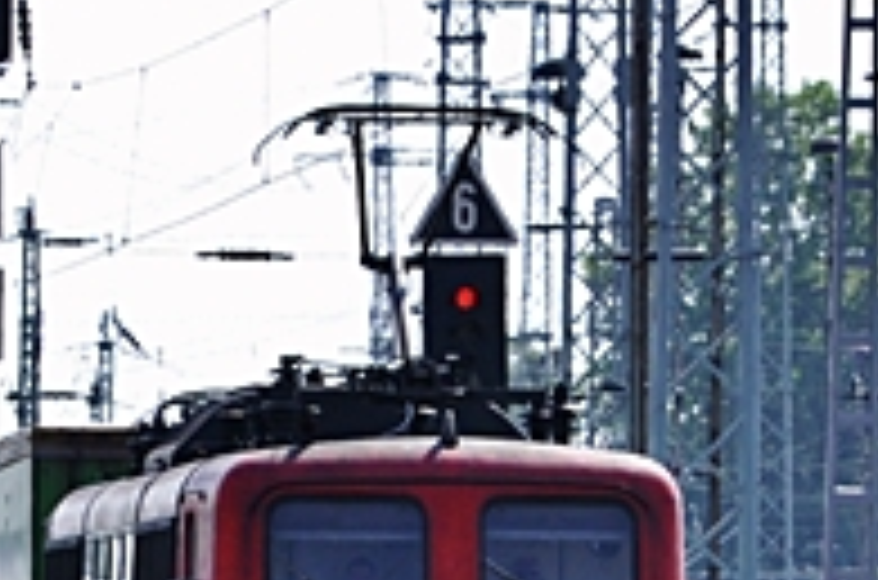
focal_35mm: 769
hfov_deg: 2.7
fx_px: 18711
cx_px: 450
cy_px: 744
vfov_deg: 1.8
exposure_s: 1/1250
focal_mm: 125
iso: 400
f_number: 5.6
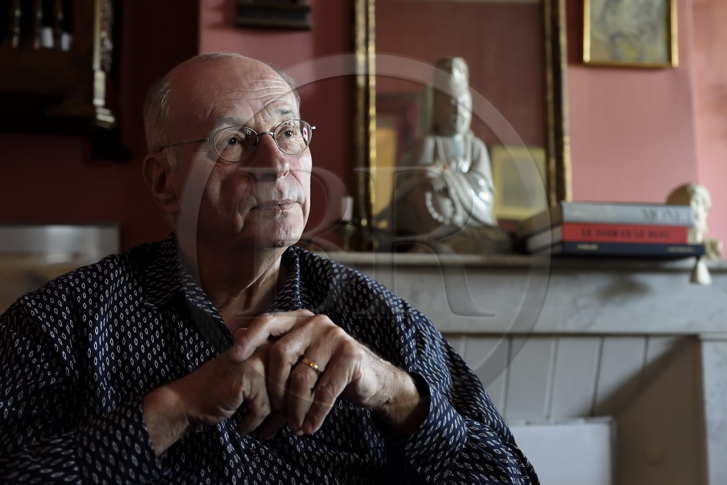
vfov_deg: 30.5
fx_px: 888
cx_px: 364
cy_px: 242
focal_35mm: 44
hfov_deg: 44.5
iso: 3200
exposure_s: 1/60
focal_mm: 44
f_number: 3.5
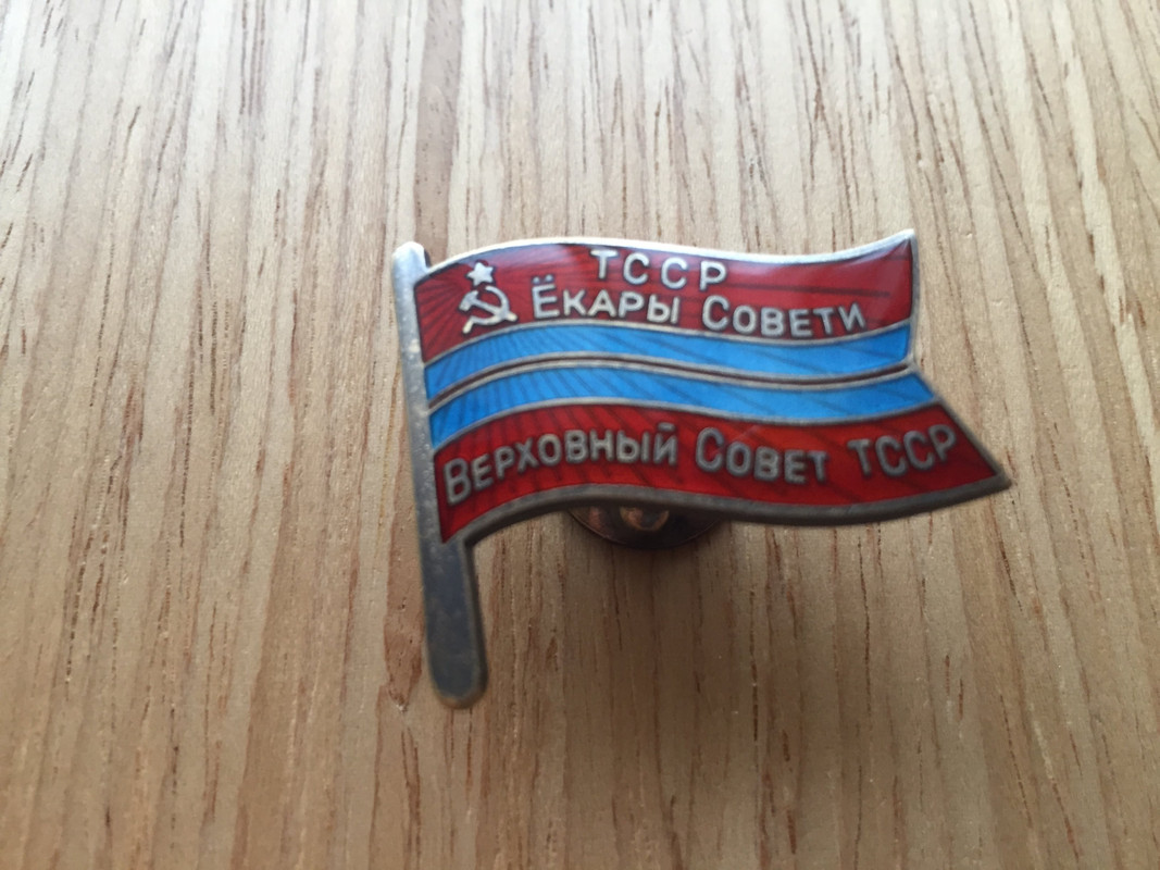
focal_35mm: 29
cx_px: 580
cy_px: 435
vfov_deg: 48.2
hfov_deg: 61.7
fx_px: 972
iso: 125
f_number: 2.2
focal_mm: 4.15
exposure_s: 1/33
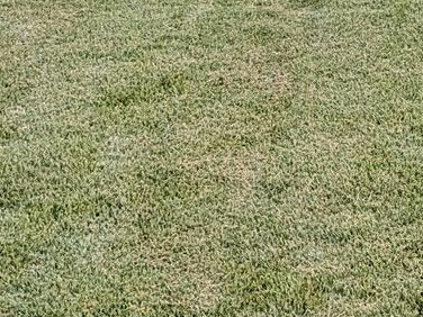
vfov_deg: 9.5
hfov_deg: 14.1
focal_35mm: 136
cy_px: -476
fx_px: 1662
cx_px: 492
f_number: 1.89
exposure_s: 1/2732
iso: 49
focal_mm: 5.43
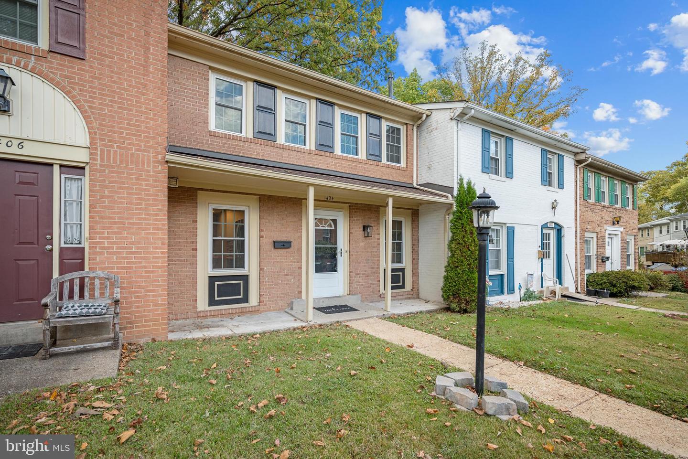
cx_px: 344
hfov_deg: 95.0
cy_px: 230
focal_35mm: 16
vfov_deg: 72.1
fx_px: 315
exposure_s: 1/200
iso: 100
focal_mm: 16.5
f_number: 5
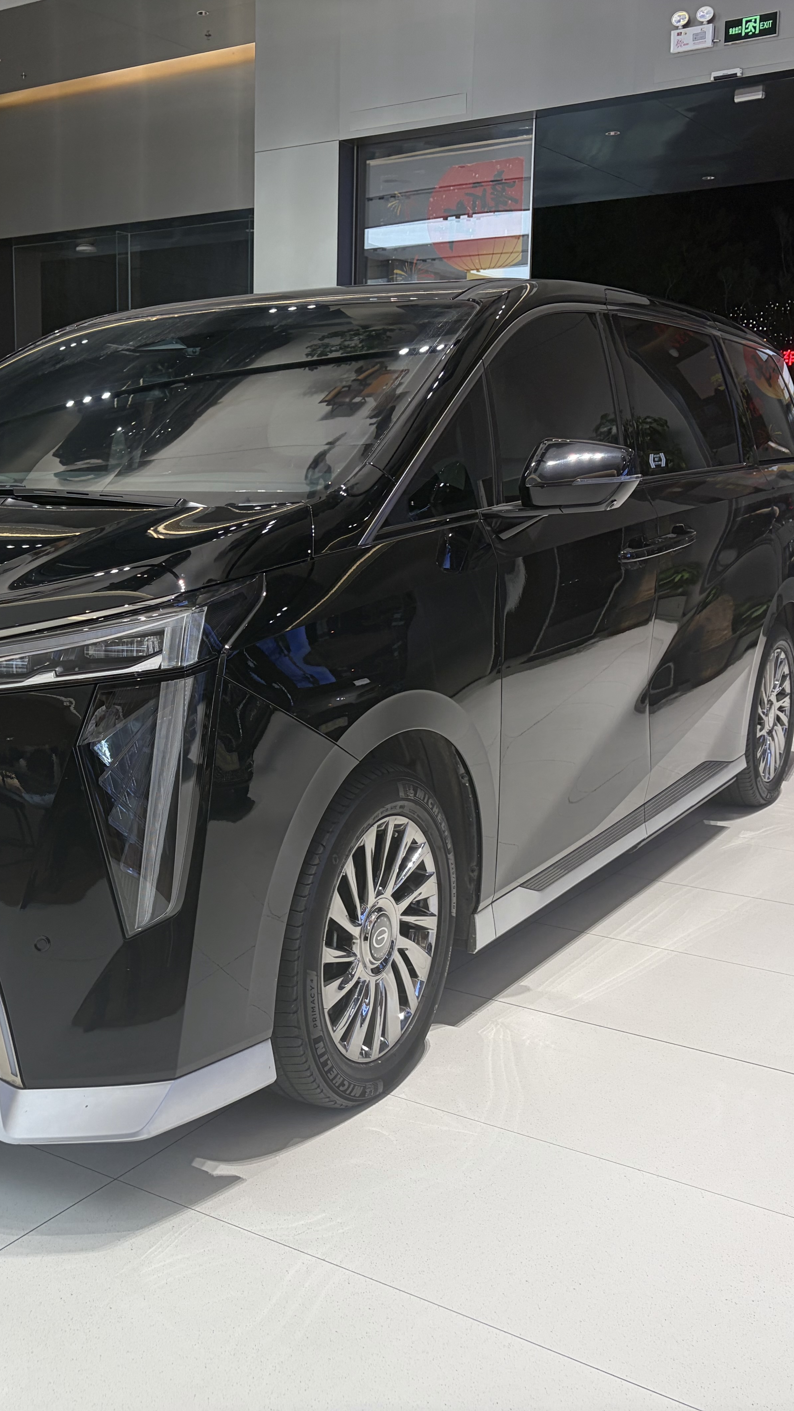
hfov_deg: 30.7
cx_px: 205
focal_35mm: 38
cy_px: 702
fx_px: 1422
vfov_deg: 52.8
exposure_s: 1/100
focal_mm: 5.96
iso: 64
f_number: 1.6
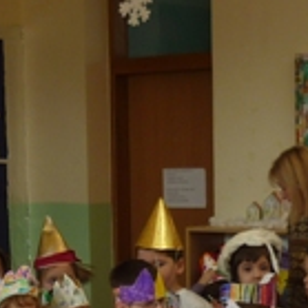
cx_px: 75
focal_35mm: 159
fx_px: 1601
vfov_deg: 10.8
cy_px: 363
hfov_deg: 11.0
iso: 80
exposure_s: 1/60
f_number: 3
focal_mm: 6.4
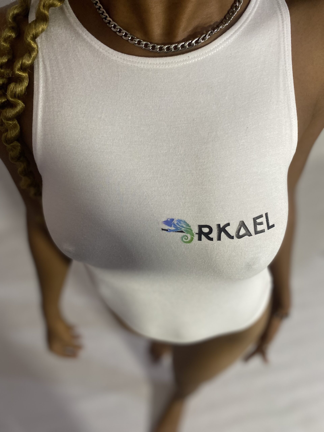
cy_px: 216
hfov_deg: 53.1
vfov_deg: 67.3
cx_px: 162
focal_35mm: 26
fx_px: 324
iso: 200
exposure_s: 1/50
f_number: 1.8
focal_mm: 4.25
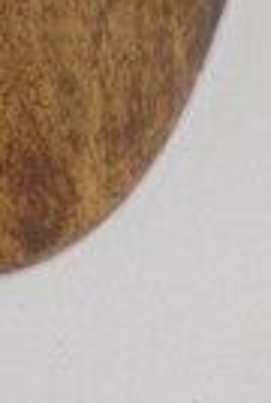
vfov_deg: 9.8
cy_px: -604
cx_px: 342
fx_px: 2033
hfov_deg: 7.5
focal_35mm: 181
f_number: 3.5
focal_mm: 4.6
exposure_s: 1/60
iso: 100
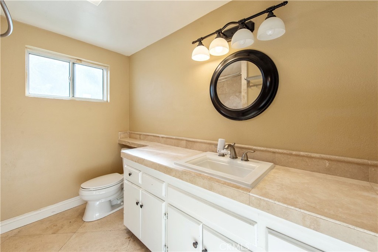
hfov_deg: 104.2
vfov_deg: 81.2
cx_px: 189
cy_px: 126
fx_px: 147
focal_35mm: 14
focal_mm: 14
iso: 400
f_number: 7.1
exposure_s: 1/200
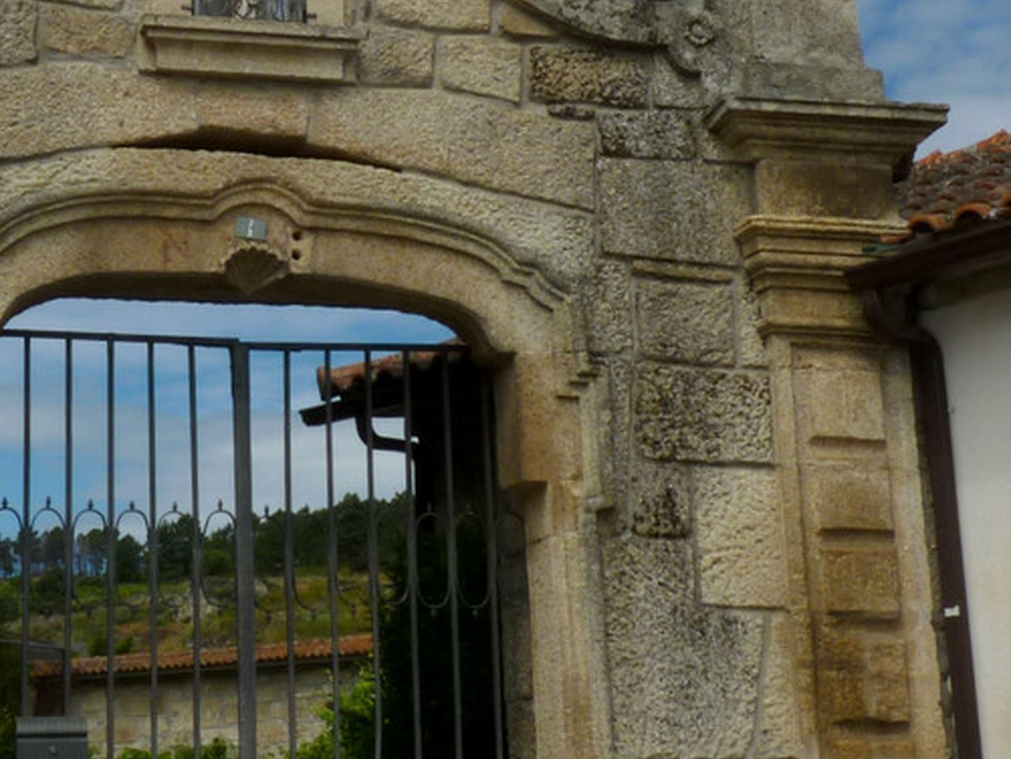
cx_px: 272
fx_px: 2016
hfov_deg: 27.8
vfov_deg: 21.2
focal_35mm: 69
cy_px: 220
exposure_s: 1/500
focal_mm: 4.8
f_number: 7.1
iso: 80
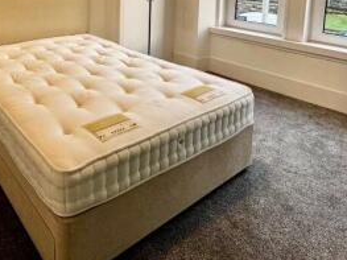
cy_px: -1
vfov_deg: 39.9
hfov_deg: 55.1
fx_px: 311
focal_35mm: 31
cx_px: 80
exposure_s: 1/100
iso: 160
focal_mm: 2.22
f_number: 2.2
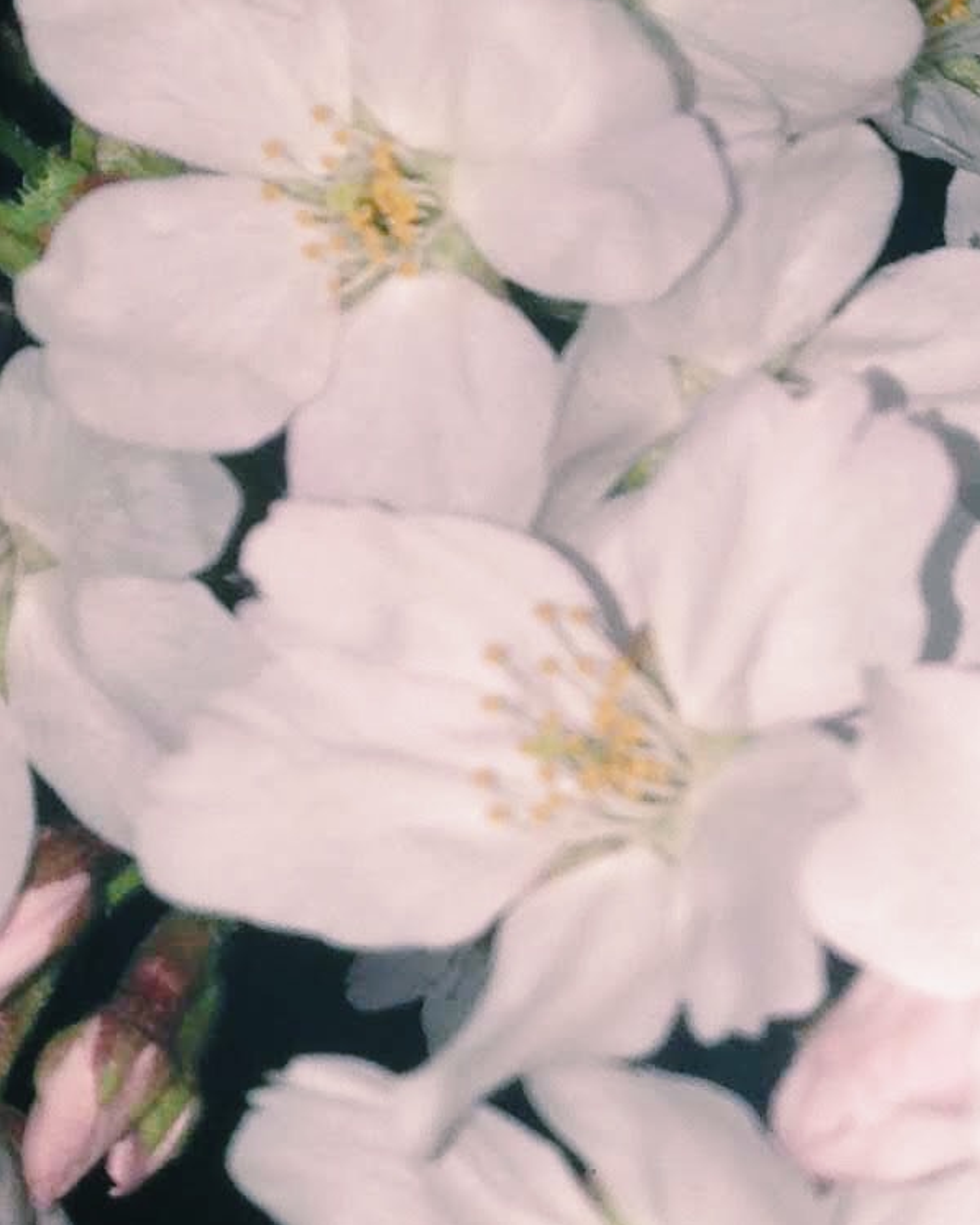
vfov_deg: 13.7
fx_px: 5111
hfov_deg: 10.8
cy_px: 683
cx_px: 1115
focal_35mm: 141
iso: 50
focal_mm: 4.12
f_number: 2.4
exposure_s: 1/94
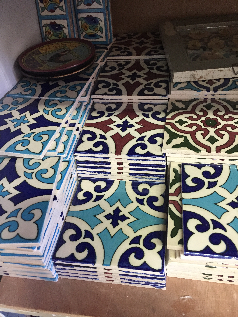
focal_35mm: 29
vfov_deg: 61.7
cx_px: 119
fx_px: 266
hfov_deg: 48.2
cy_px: 158
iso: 200
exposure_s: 1/30
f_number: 2.2
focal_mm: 4.15
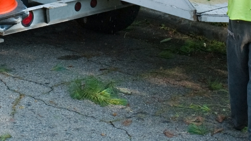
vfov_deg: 3.7
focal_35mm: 328
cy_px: -117
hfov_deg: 6.6
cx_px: 129
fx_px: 2184
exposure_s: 1/180
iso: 200
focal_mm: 52
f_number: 7.1
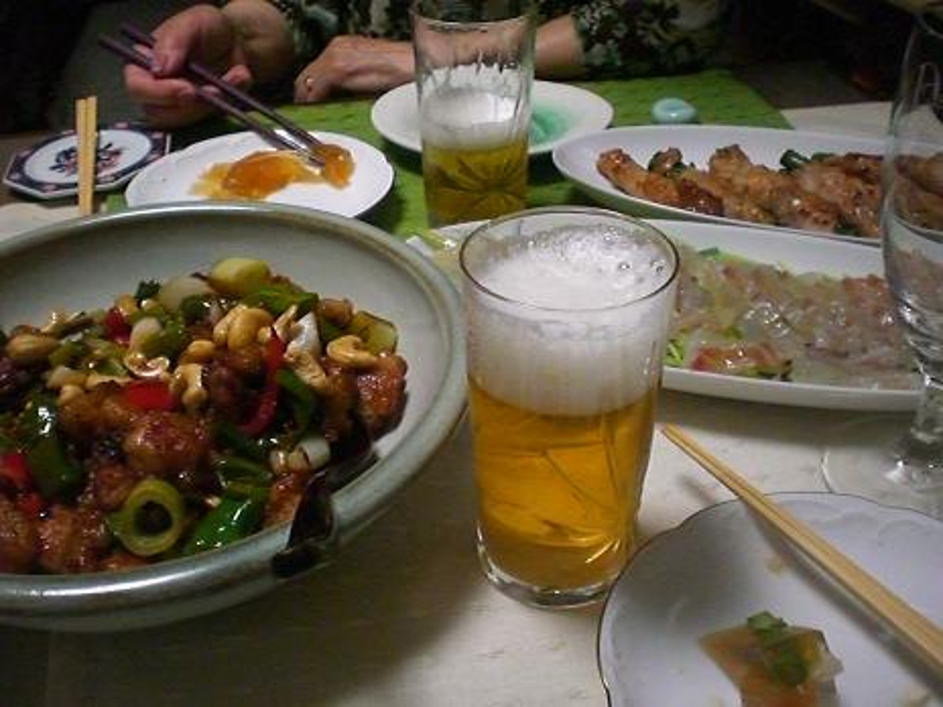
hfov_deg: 49.0
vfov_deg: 37.7
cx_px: 472
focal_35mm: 38
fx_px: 1035
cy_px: 354
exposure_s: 1/125
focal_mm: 6.3
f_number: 3.1
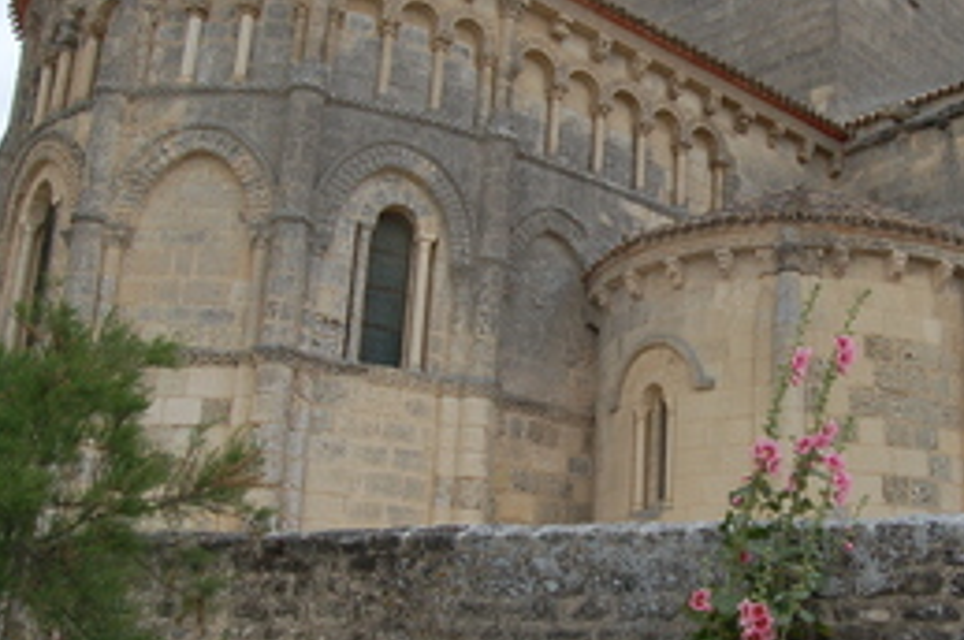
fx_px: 1284
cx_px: 718
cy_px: 342
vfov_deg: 28.0
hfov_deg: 40.1
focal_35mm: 48
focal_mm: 18
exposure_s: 1/200
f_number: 10
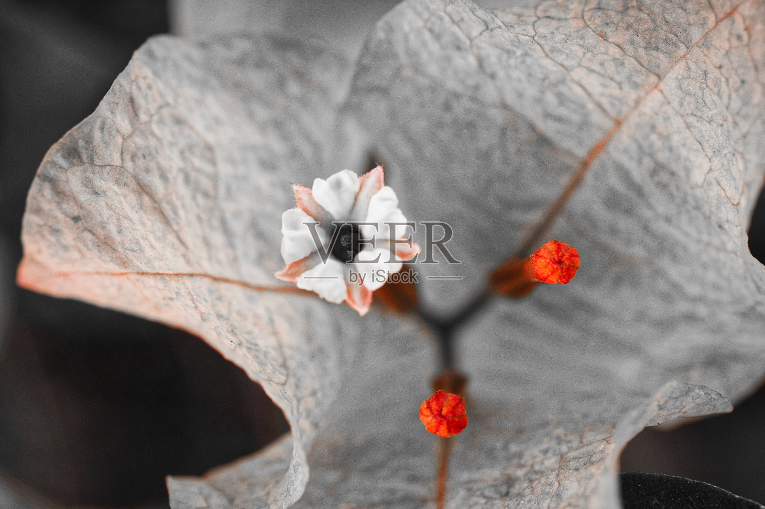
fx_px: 1274
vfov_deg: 22.6
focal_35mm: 60
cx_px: 382
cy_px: 254
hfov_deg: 33.4
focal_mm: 40
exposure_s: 1/60
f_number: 11
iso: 800
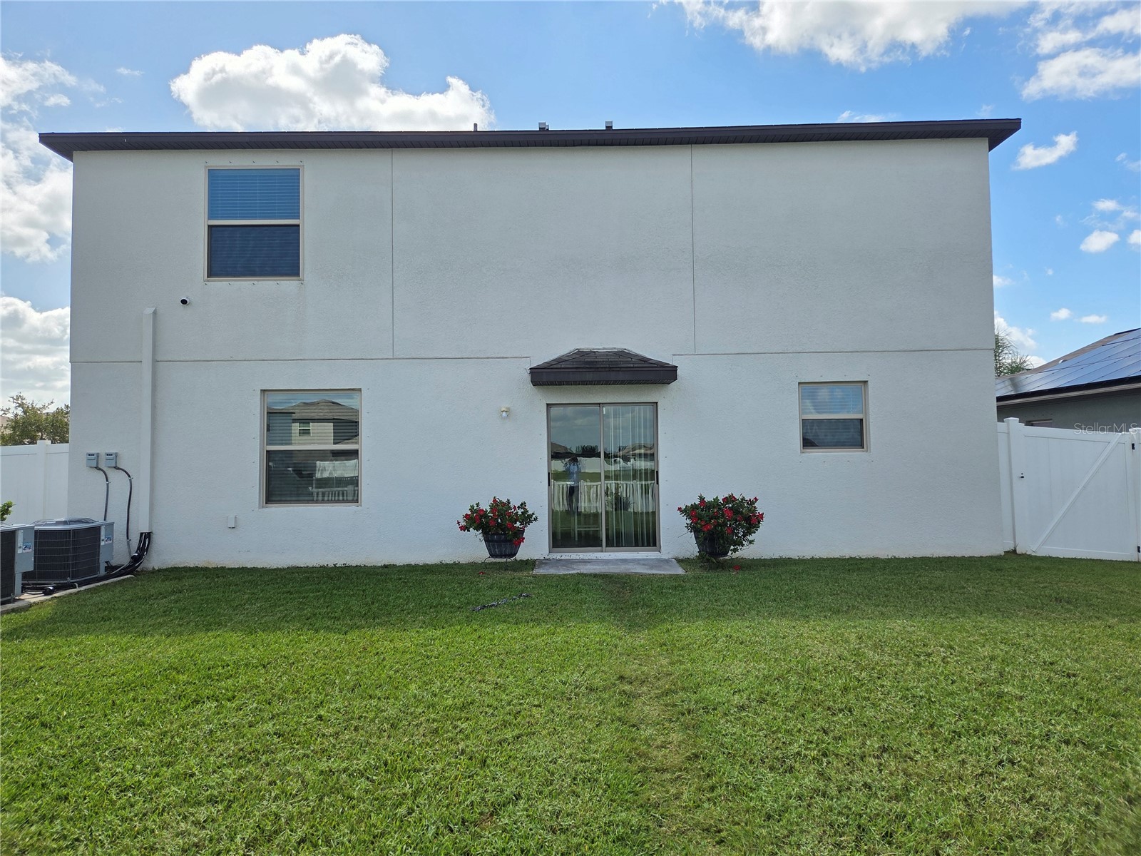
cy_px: 428
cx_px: 570
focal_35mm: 23
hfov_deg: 73.9
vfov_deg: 58.9
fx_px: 758
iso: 80
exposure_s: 1/4098
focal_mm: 5.4
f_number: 1.8
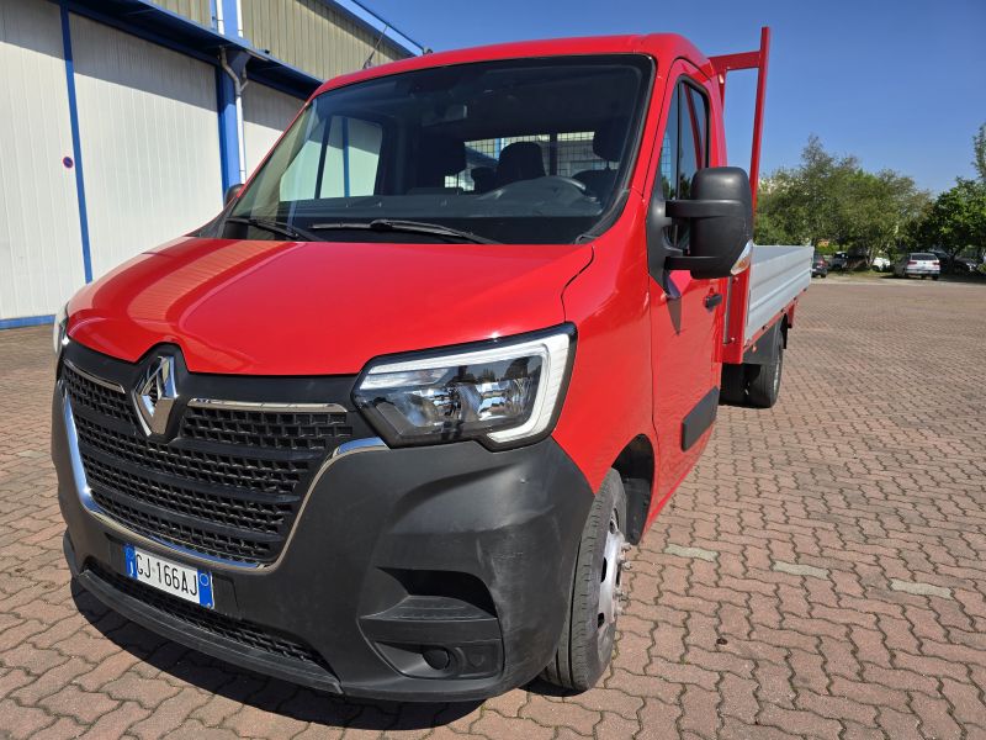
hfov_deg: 73.9
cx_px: 493
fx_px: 655
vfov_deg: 58.9
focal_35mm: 23
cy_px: 370
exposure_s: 1/841
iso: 12
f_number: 1.7
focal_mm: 6.3
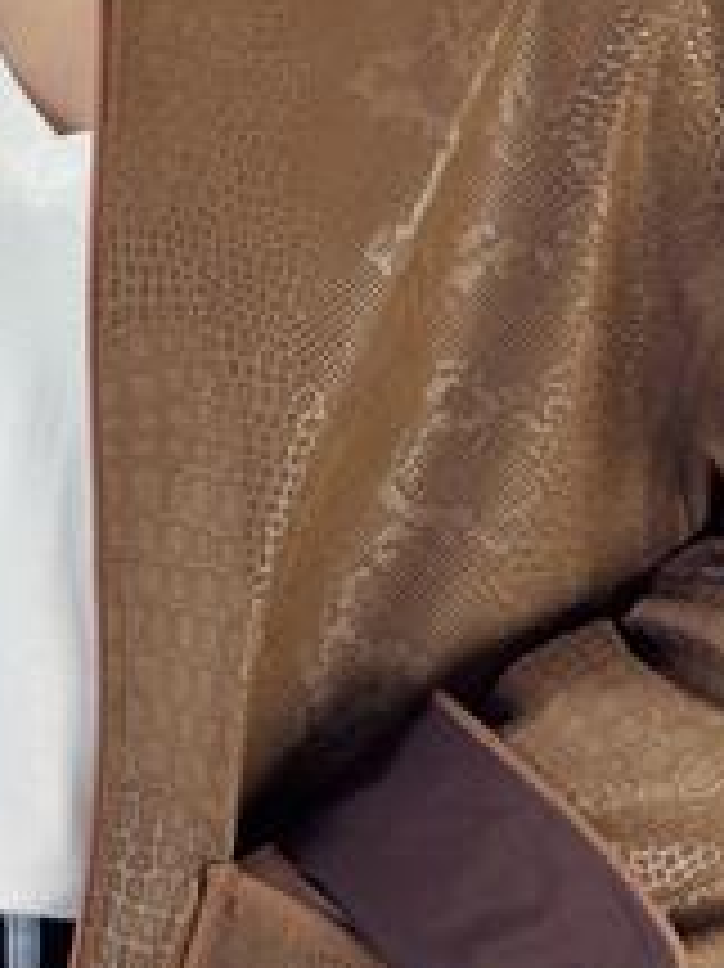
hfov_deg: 12.4
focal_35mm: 119
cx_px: 103
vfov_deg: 16.1
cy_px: -70
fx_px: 3322
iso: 50
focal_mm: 6.76
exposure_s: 1/100
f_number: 1.78
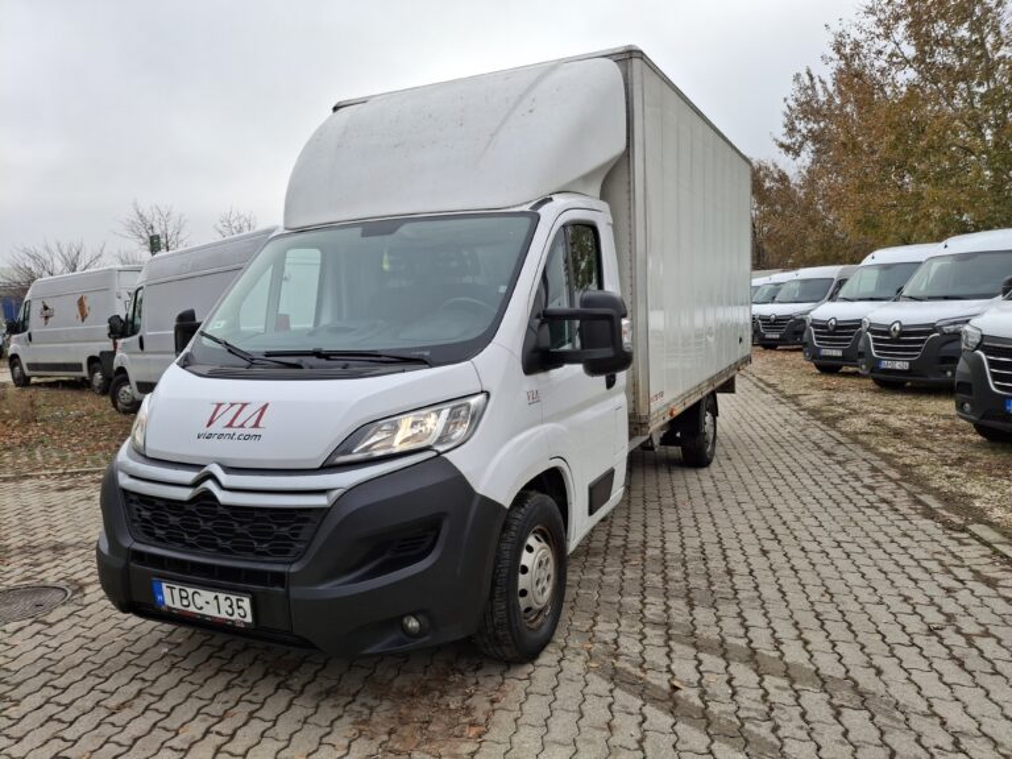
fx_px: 731
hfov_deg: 69.4
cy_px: 380
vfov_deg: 54.9
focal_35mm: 25
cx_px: 506
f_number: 1.8
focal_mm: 4.69
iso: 32
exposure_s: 1/709
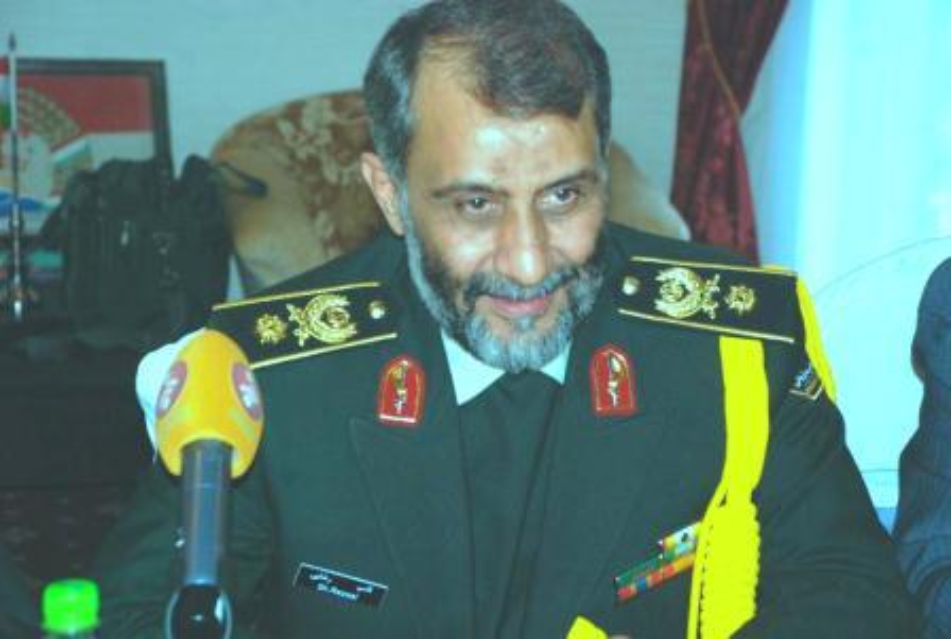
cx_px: 476
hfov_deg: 19.4
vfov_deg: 13.1
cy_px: 320
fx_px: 2780
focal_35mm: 105
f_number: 5.6
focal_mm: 70
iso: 500
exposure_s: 1/60
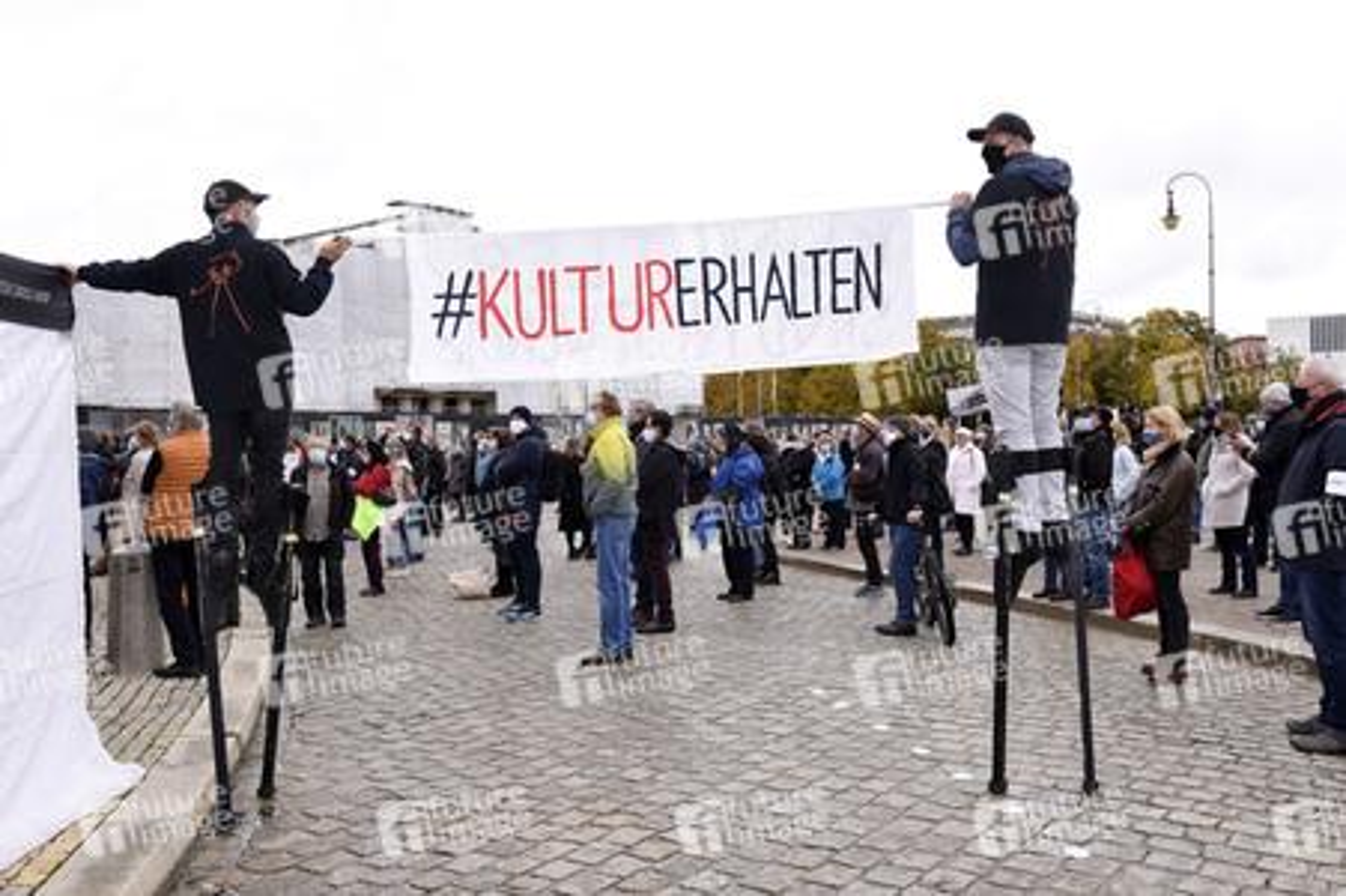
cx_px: 673
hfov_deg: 62.0
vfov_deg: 43.5
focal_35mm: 30
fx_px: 1121
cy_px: 448
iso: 400
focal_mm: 30
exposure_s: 1/160
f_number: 8
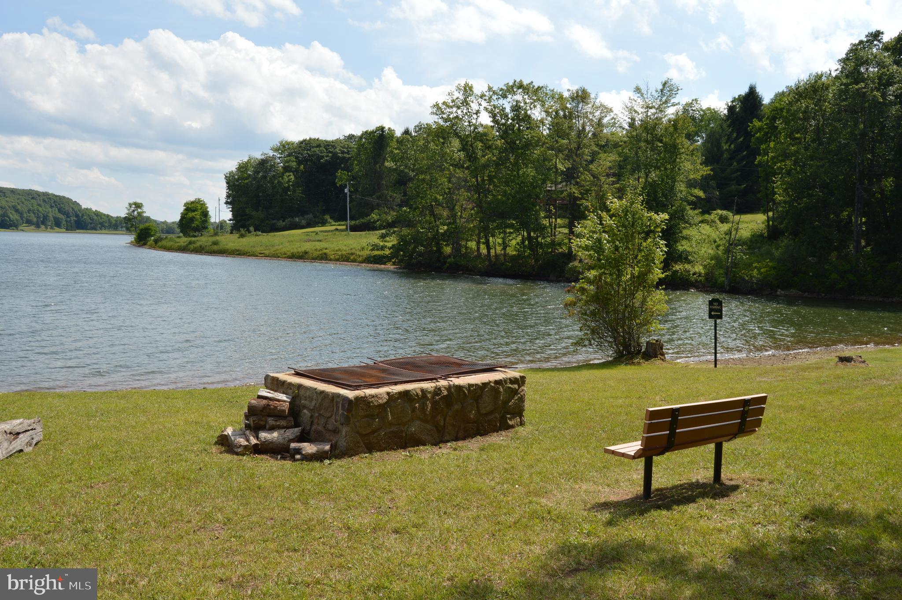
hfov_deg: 62.0
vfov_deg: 43.5
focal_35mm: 30
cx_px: 451
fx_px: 751
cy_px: 300
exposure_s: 1/200
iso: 100
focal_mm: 20
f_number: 9
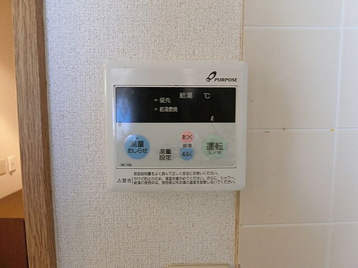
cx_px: 179
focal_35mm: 19
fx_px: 196
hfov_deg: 84.7
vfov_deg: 68.7
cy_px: 134
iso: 640
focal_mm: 4.06
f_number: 2.7
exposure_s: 1/30
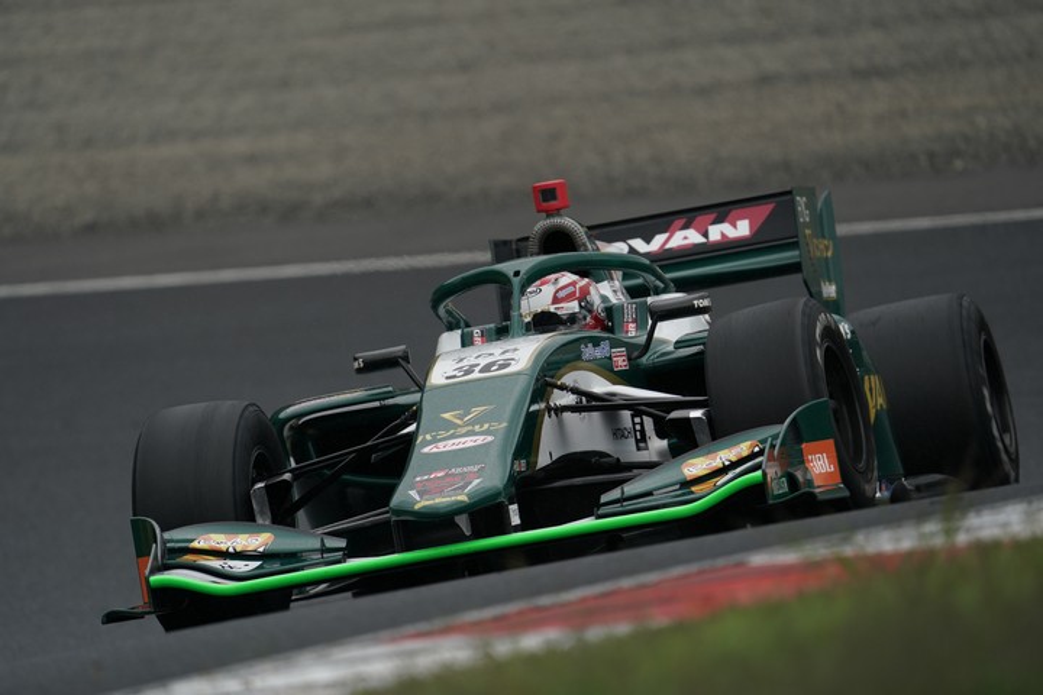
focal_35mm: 600
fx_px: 17382
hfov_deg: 3.4
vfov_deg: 2.3
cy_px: 348
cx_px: 522
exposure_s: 1/800
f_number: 6.3
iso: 320
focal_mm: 600
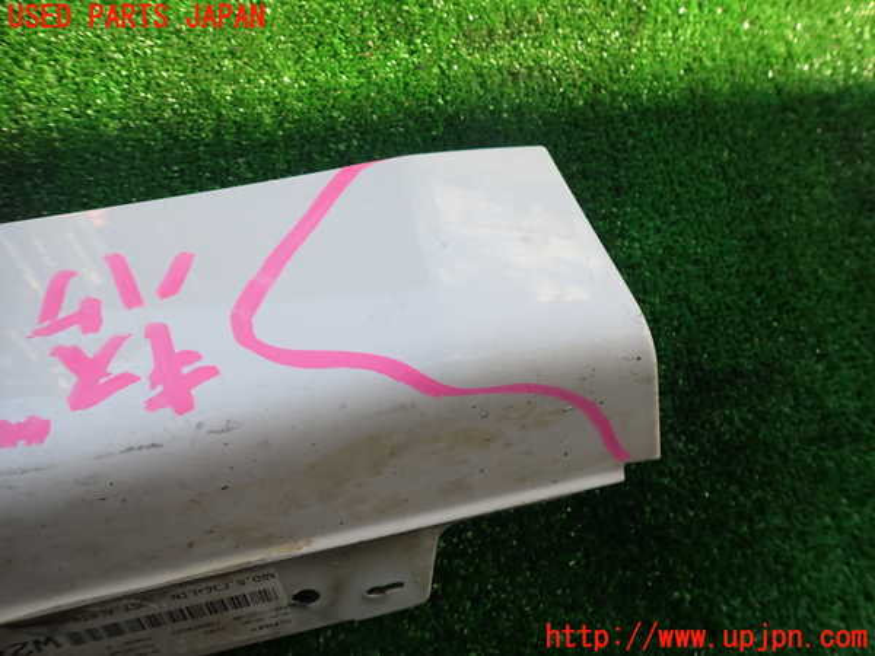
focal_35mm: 25
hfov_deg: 69.4
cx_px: 438
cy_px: 328
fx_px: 632
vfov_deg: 54.9
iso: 100
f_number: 2.8
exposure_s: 1/400
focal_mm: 4.5
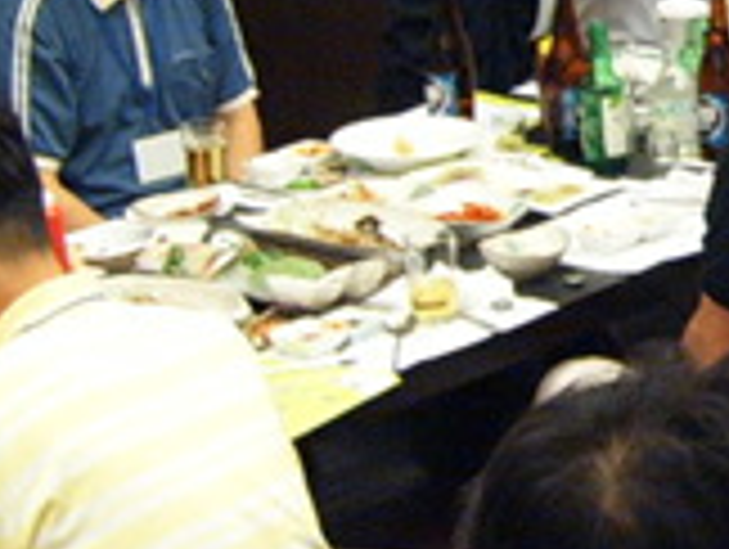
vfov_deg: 10.2
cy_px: 122
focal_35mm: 146
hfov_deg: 13.1
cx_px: 882
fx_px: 3079
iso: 141
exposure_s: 1/8
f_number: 2.9
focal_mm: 6.2
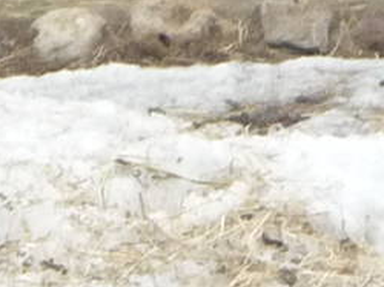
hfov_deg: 2.4
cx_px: -80
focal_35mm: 814
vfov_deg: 1.8
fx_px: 9021
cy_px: -313
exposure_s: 1/125
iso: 200
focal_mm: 16.5
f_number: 5.1
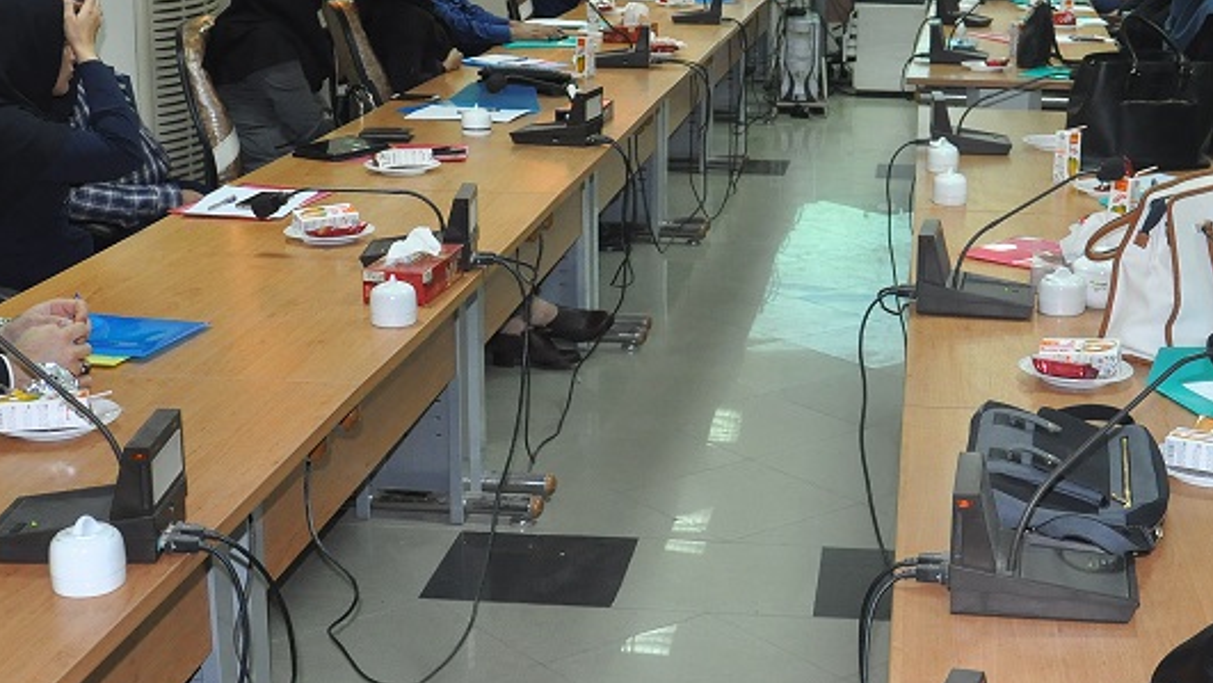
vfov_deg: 21.1
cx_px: 838
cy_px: 281
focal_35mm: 57
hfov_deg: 36.1
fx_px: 1834
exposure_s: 1/60
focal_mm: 18
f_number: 3.5
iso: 800
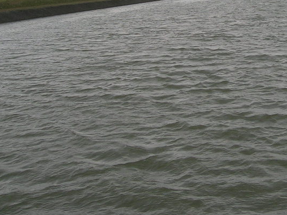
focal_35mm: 67
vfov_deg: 21.5
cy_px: 29
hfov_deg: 27.7
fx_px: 555
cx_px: 269
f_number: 4.8
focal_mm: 5.4
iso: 50
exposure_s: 1/370
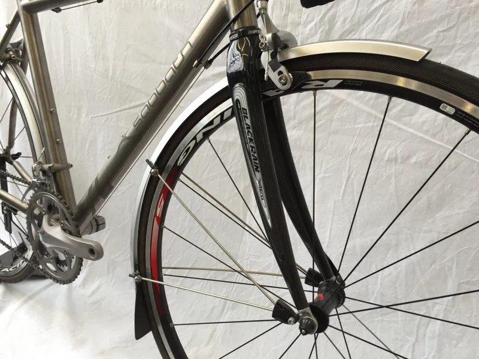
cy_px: 180
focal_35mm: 29
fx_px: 401
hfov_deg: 61.7
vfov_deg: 48.2
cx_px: 240
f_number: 2.2
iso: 32
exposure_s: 1/50
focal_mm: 4.15
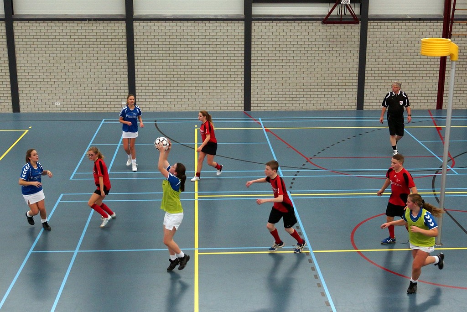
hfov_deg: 49.5
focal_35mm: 39
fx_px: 506
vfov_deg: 34.3
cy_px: 156
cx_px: 234
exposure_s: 1/250
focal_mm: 26
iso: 800
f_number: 2.8
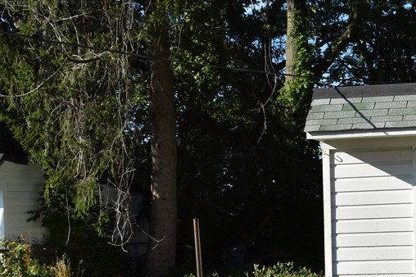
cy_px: 247
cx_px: 438
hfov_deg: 24.8
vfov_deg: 17.4
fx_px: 889
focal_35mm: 77
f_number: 11
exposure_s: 1/200
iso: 100
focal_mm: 24
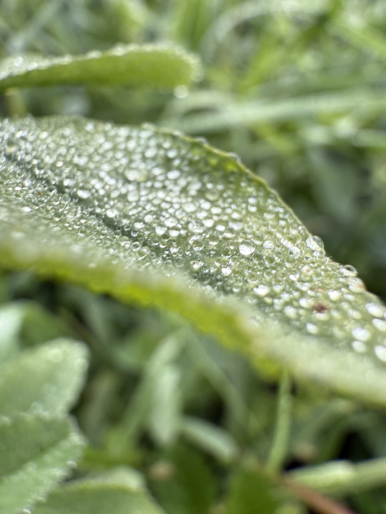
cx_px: 193
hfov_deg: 56.8
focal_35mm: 24
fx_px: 357
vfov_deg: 71.6
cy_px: 257
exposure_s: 1/111
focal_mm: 2.22
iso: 40
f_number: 2.2
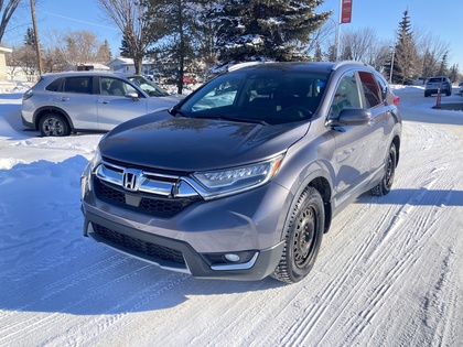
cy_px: 174
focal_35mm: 28
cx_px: 232
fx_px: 375
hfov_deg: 63.4
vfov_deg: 49.7
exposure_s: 1/1675
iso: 20
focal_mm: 3.99
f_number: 1.8
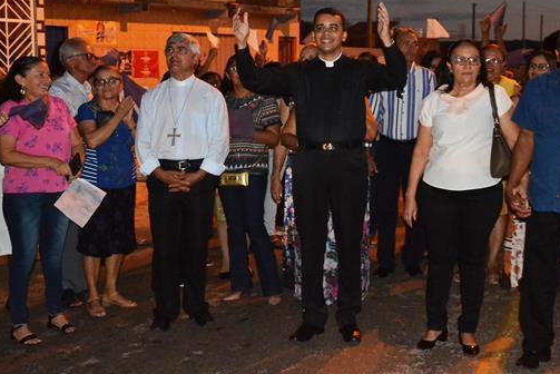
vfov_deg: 31.8
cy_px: 151
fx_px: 654
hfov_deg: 46.1
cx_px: 342
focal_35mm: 42
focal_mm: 22
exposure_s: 1/60
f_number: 3.8
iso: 3200
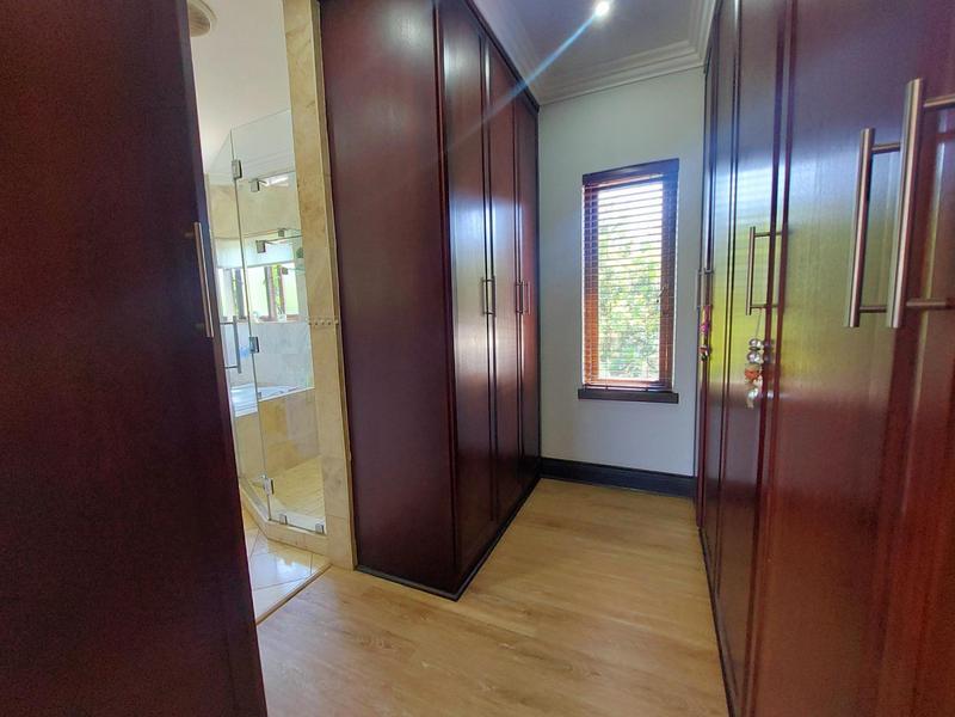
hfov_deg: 106.2
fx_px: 359
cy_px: 358
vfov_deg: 89.9
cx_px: 478
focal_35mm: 13
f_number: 2.2
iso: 160
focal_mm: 1.74
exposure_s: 1/60.2
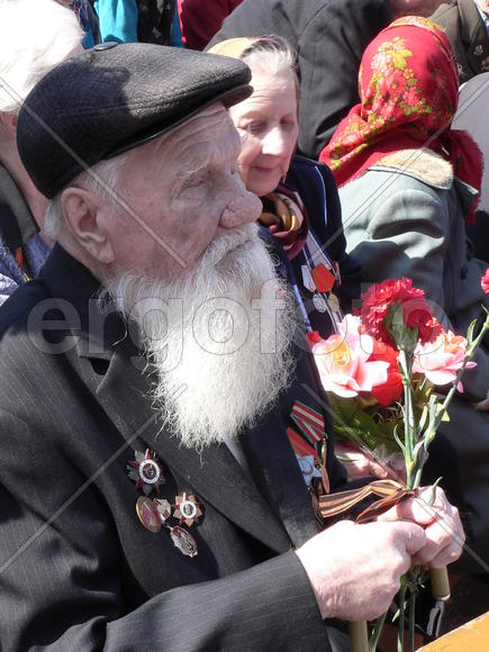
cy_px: 326
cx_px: 244
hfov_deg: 18.0
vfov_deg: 23.8
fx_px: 1544
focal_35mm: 82
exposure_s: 1/80
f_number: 8
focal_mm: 13.6
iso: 100
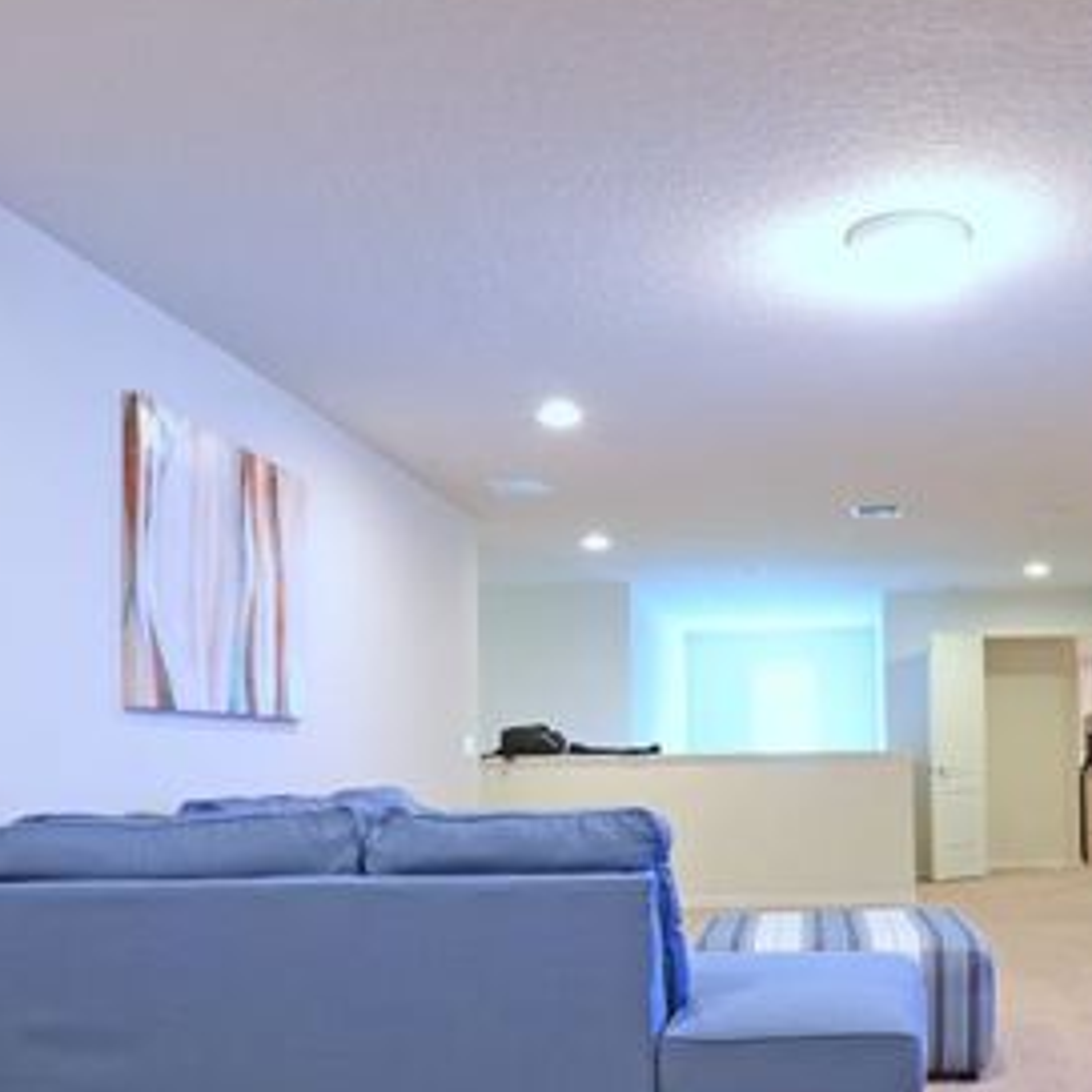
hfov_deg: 48.5
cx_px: 769
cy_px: 747
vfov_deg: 48.7
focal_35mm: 33
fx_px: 1178
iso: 100
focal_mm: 10
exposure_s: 1/2
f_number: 4.5
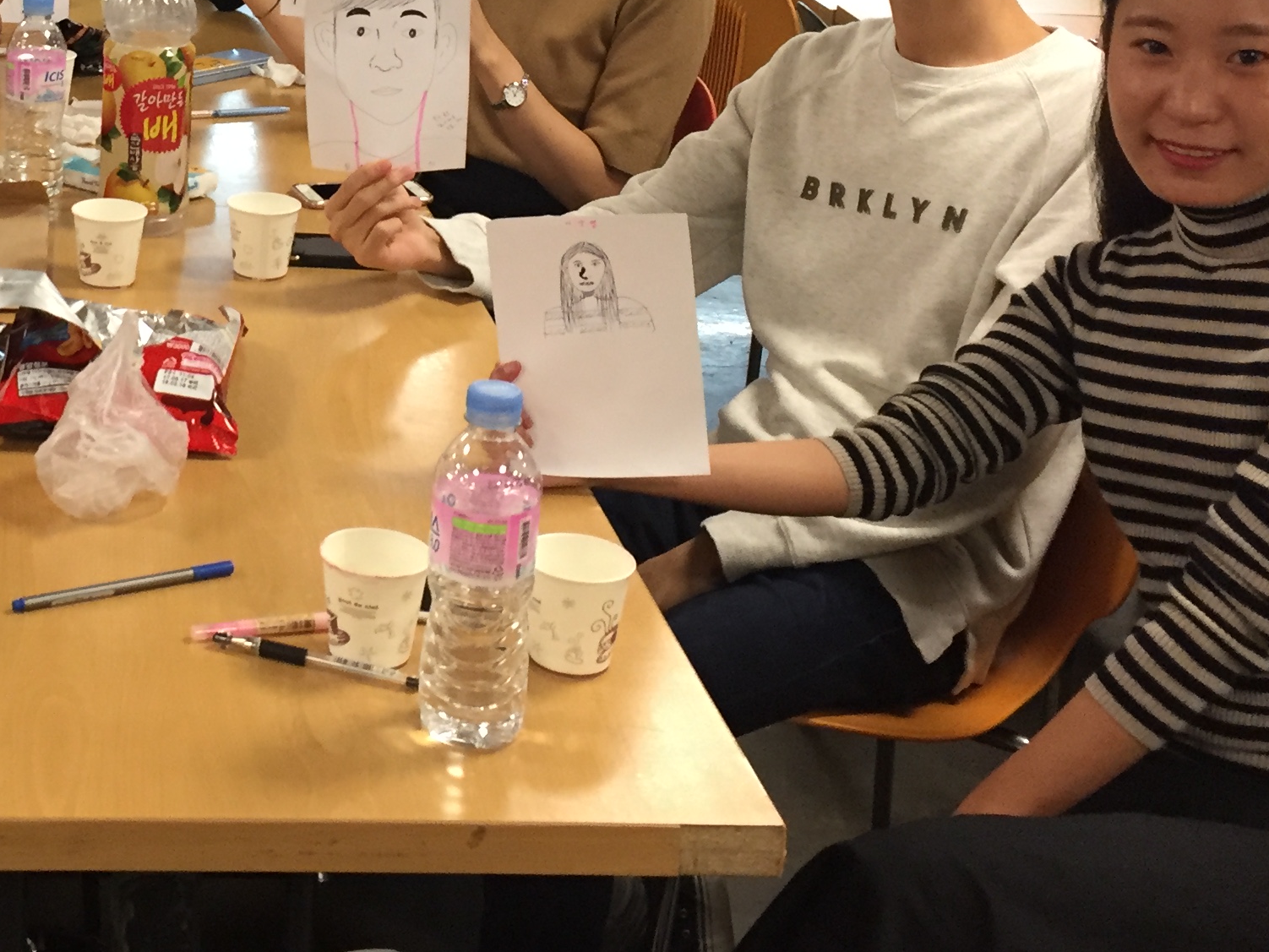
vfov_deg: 22.7
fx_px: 2310
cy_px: 77
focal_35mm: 63
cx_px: 175
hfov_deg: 29.7
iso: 160
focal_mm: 4.15
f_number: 2.2
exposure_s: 1/30
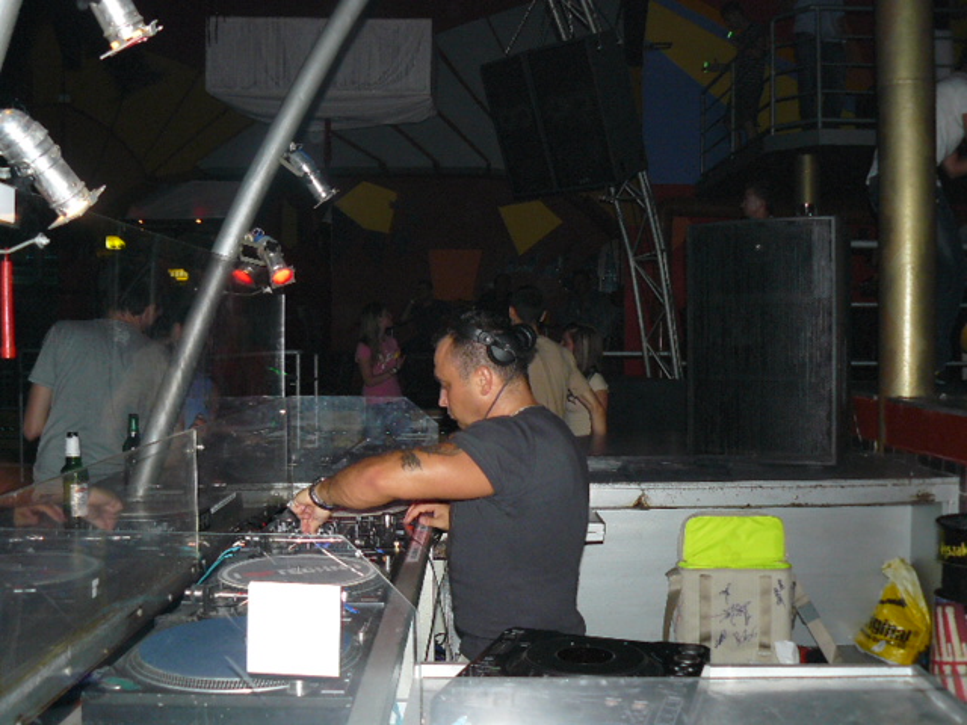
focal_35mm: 36
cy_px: 362
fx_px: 1006
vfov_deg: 39.7
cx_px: 484
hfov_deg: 51.4
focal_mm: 6
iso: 160
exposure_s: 1/30
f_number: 2.8
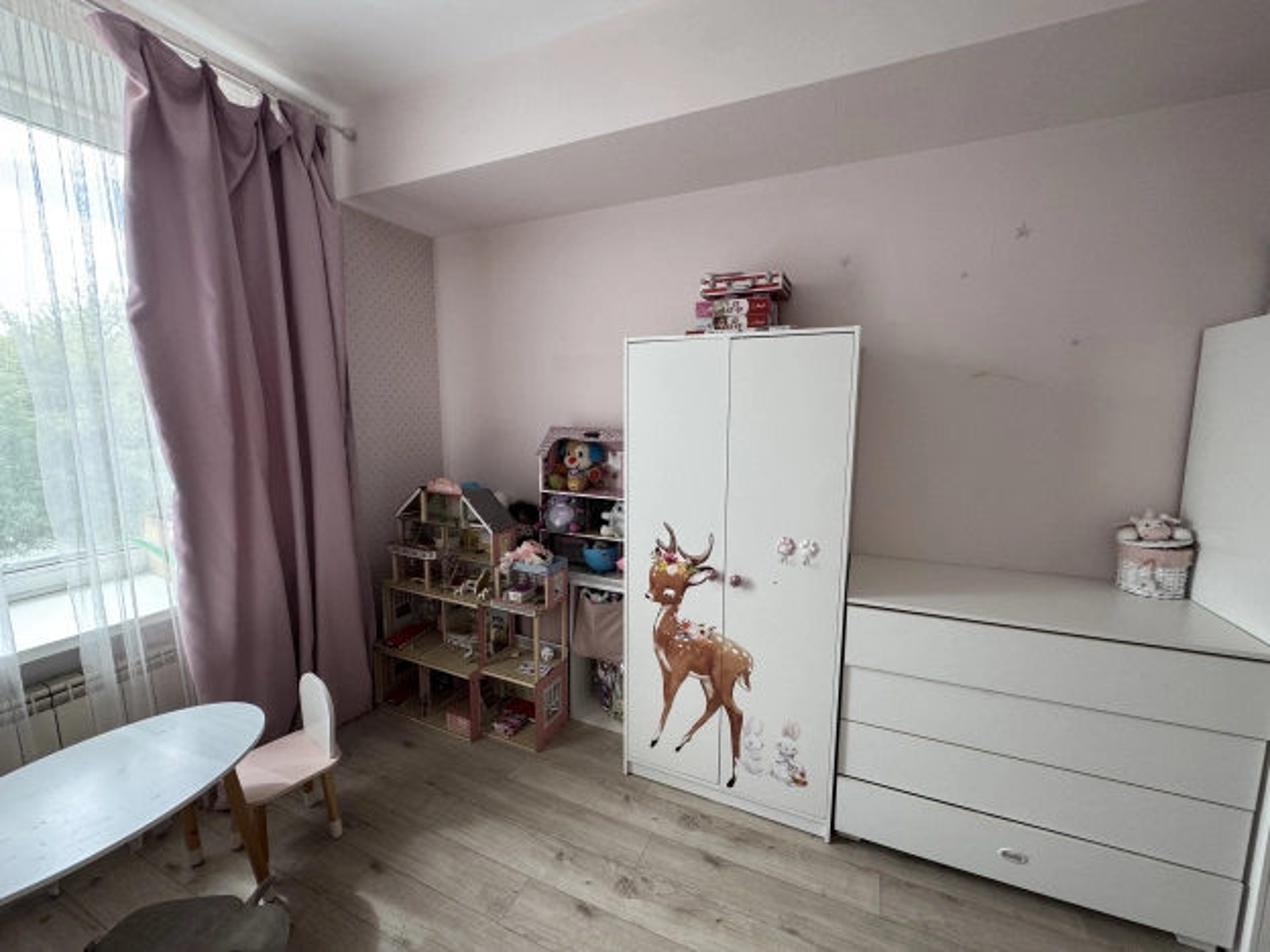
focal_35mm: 14
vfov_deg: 85.7
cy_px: 476
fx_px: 514
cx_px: 635
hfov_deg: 102.1
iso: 125
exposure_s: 1/99
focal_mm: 2.22
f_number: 2.2
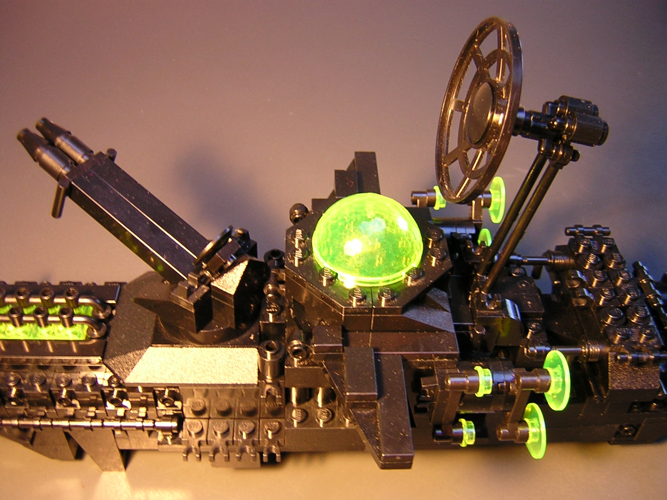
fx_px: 694
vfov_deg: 39.7
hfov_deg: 51.4
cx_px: 334
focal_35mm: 36
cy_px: 250
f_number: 2.6
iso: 182
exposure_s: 1/3.4
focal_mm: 4.7
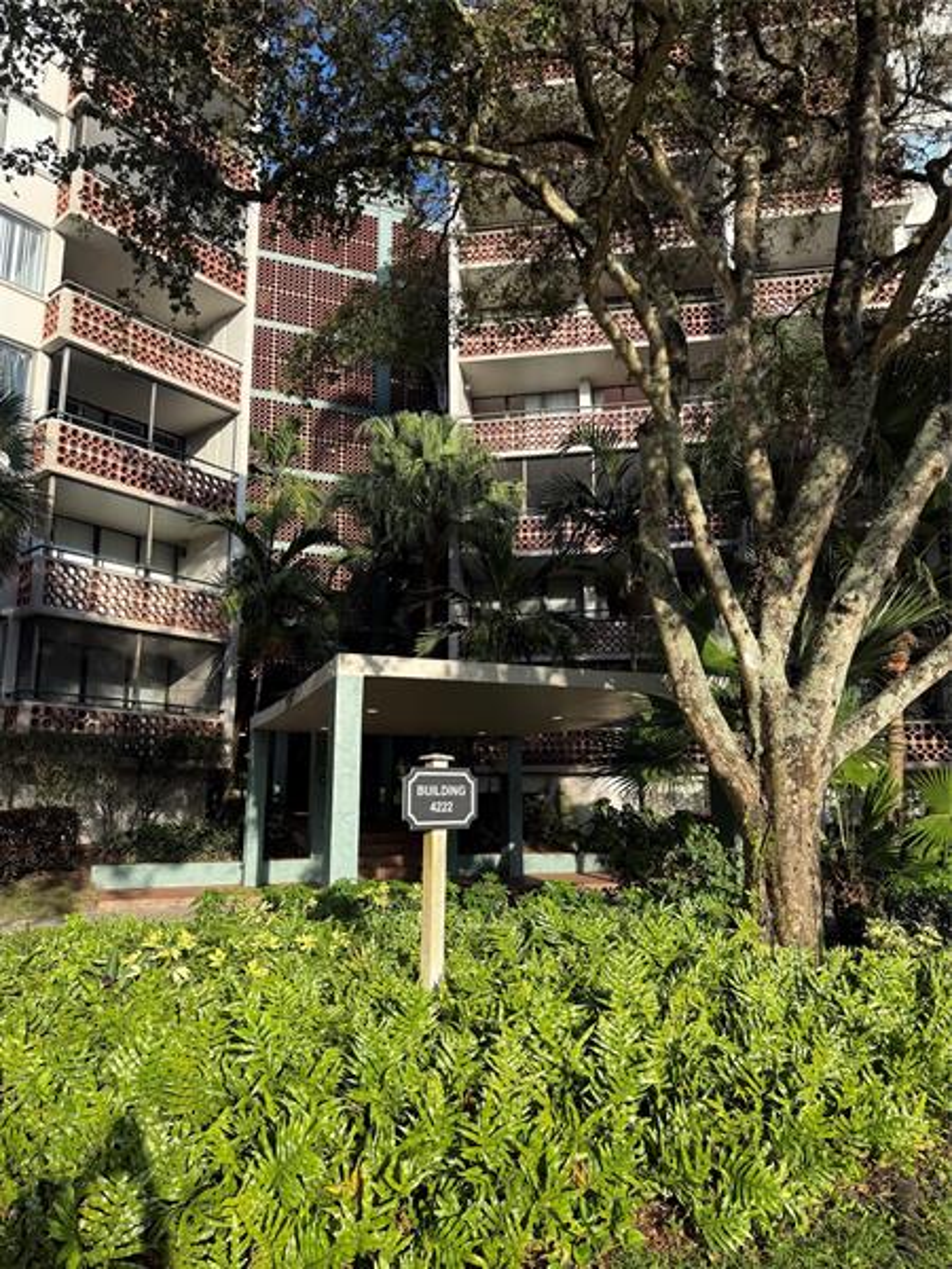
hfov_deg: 56.8
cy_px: 634
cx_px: 476
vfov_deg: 71.6
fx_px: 880
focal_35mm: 24
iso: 80
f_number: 1.78
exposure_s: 1/1410
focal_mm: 6.76
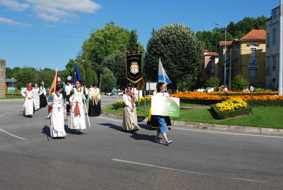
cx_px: 142
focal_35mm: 39
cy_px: 95
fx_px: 307
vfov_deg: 34.4
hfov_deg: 49.5
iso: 100
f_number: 8
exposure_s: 1/250
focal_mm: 26
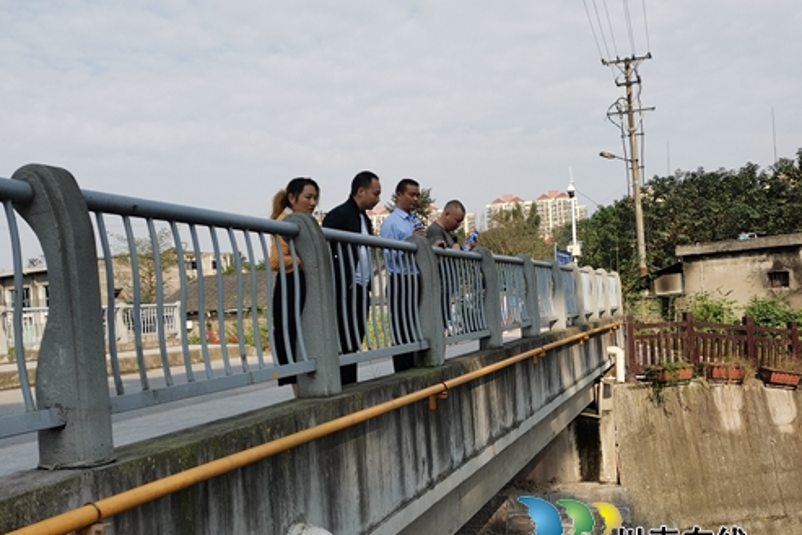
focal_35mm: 39
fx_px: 869
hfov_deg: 49.5
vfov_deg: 34.2
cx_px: 400
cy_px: 302
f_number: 1.8
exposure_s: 1/1287
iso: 50
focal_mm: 4.75
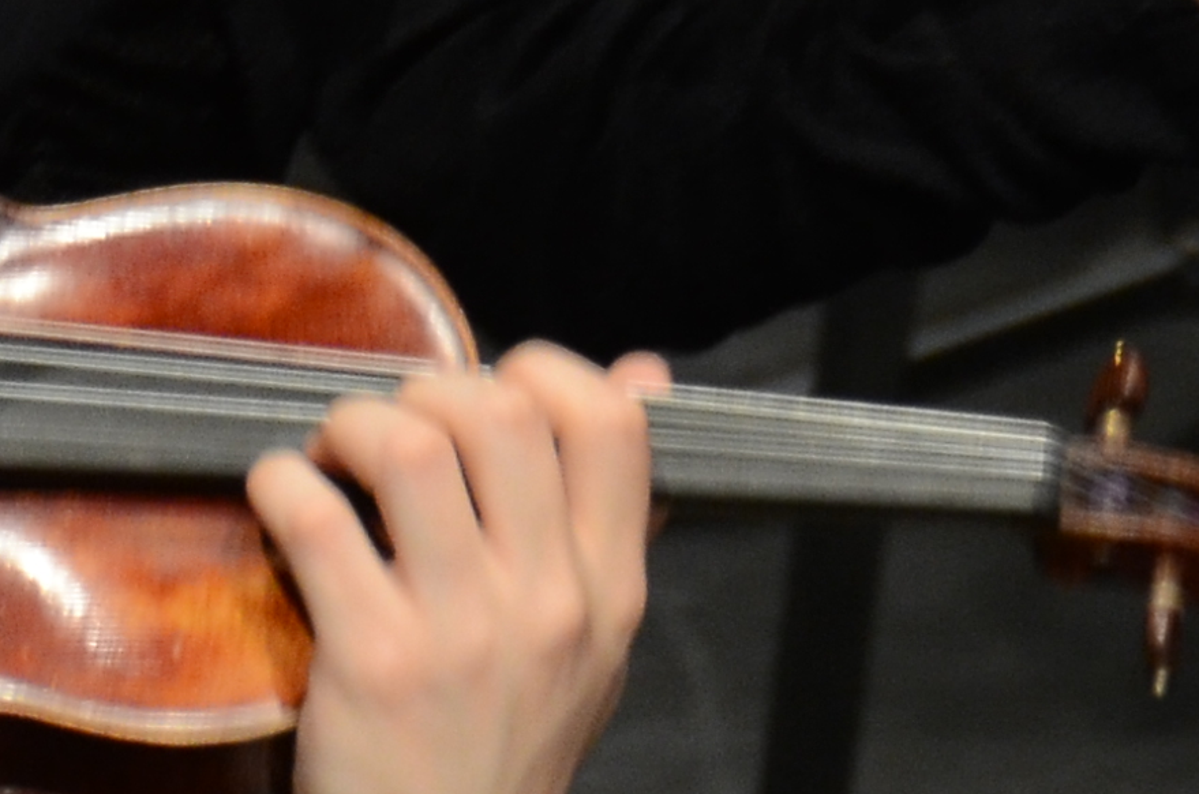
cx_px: 191
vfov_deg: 0.8
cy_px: 900
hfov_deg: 1.2
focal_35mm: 1682
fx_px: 55898
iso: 800
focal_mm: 200
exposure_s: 1/40
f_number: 5.6
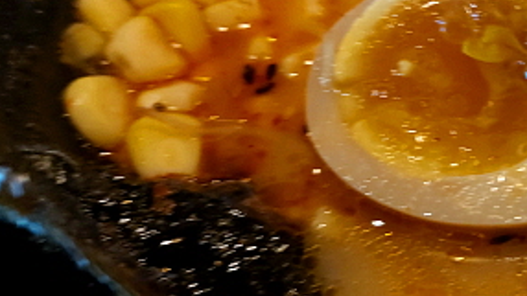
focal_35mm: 61
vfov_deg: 19.6
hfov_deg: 31.8
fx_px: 853
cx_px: 521
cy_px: 75
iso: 320
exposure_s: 1/24
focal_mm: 4.58
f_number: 2
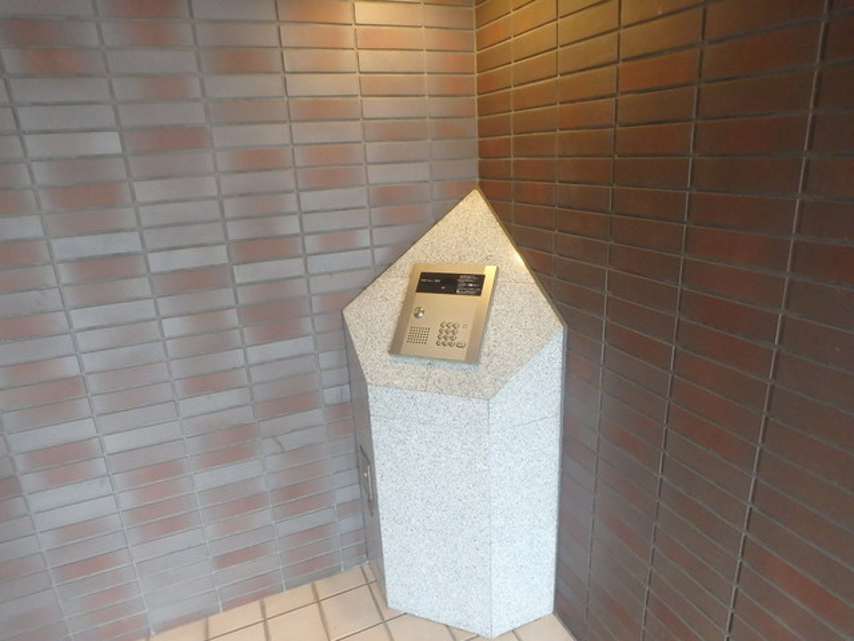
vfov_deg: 63.4
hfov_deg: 79.0
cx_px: 427
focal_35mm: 21
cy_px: 320
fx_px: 518
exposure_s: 1/30
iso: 640
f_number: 3.5
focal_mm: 3.7
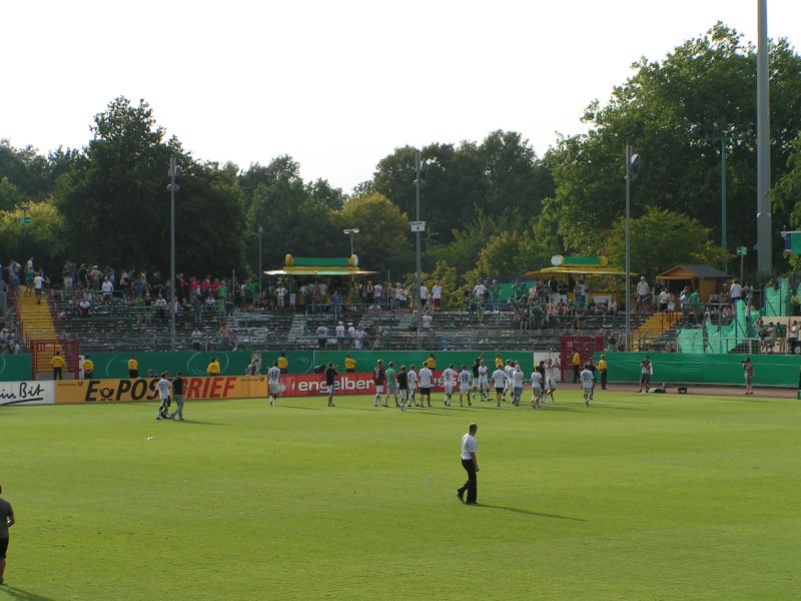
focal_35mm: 114
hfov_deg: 17.3
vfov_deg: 13.0
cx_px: 400
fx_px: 2638
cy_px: 300
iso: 50
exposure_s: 1/400
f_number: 5.6
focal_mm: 17.4
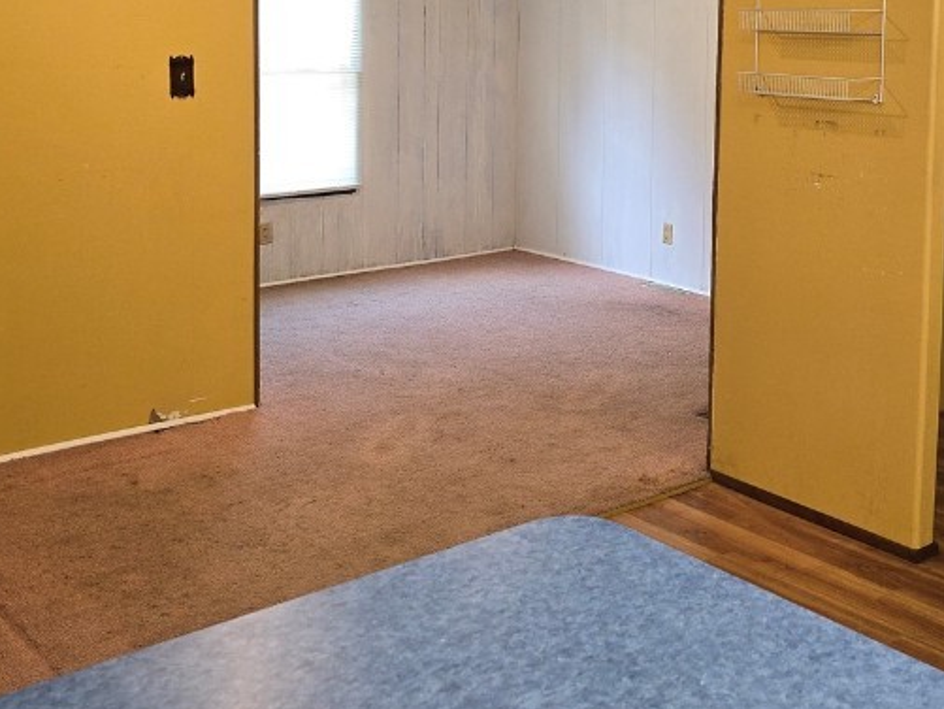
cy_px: 102
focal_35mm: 47
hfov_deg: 40.0
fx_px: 1282
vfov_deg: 29.9
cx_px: 616
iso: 100
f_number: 1.7
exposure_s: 1/60
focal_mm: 6.3
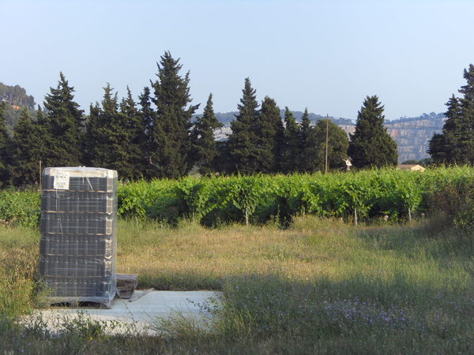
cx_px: 237
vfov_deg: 18.4
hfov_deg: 24.4
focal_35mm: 80
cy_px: 178
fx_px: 1095
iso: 80
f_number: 4.2
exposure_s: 1/250
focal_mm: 13.7
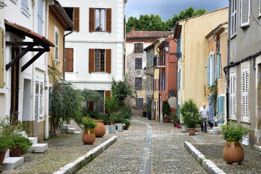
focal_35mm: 62
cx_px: 130
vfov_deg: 21.9
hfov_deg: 32.4
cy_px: 87
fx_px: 449
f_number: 16
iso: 400
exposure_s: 1/125
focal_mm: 62
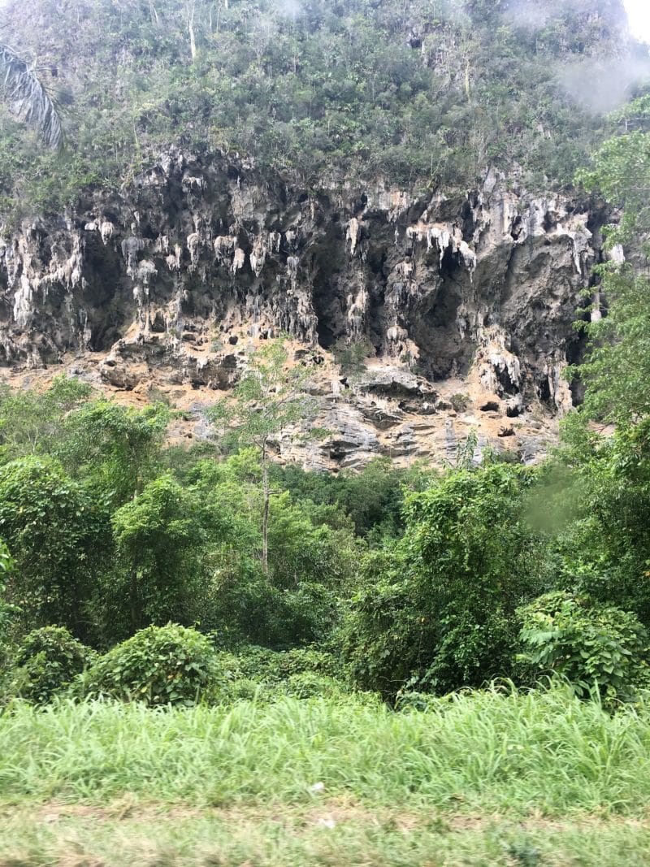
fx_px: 726
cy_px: 434
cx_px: 325
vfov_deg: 61.7
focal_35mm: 29
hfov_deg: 48.2
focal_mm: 4.15
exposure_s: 1/127
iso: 25
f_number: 2.2
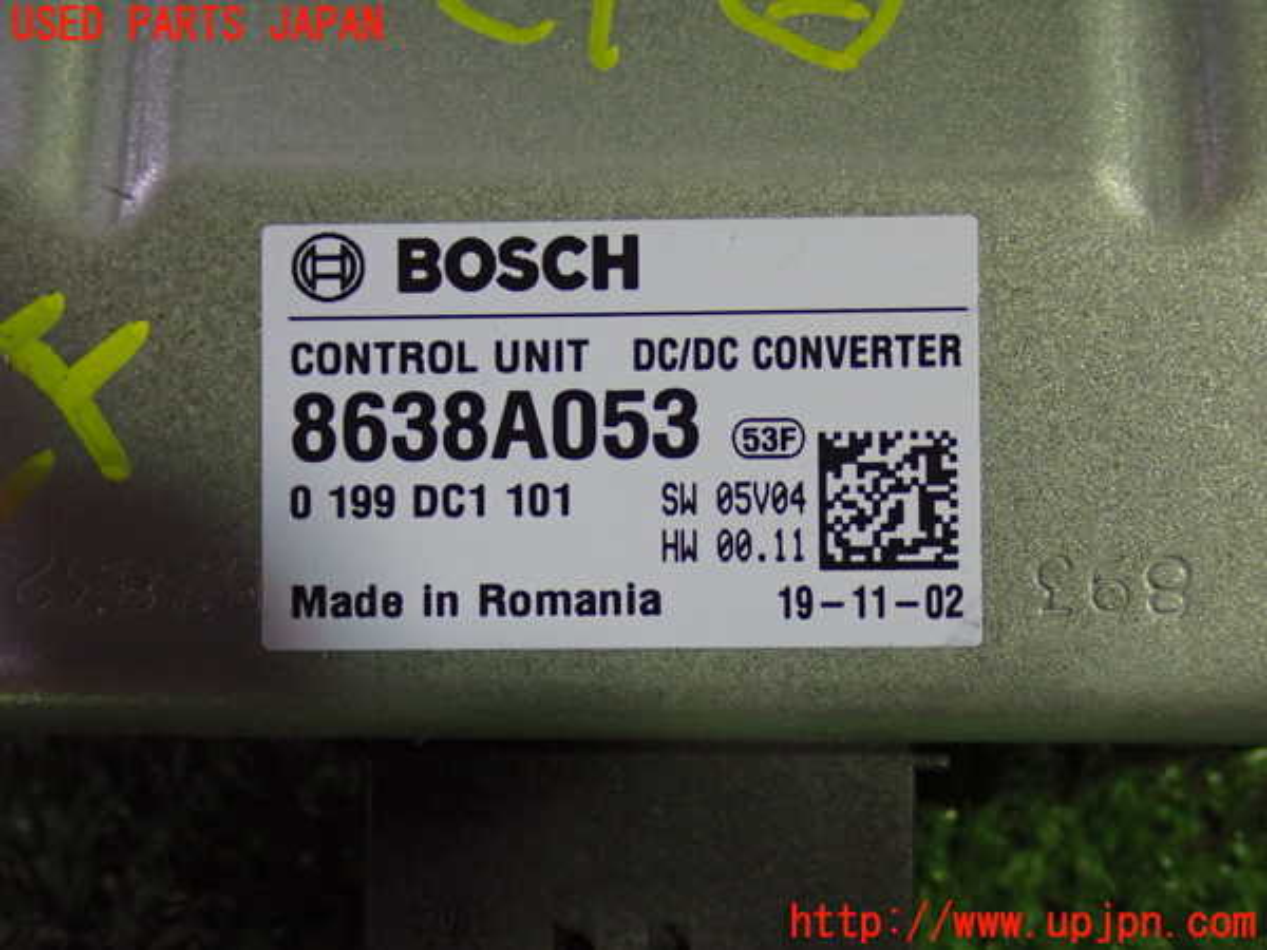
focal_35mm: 58
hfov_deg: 33.2
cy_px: 475
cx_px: 634
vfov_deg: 25.2
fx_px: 2123
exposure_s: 1/60
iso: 1000
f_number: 3.5
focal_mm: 10.35
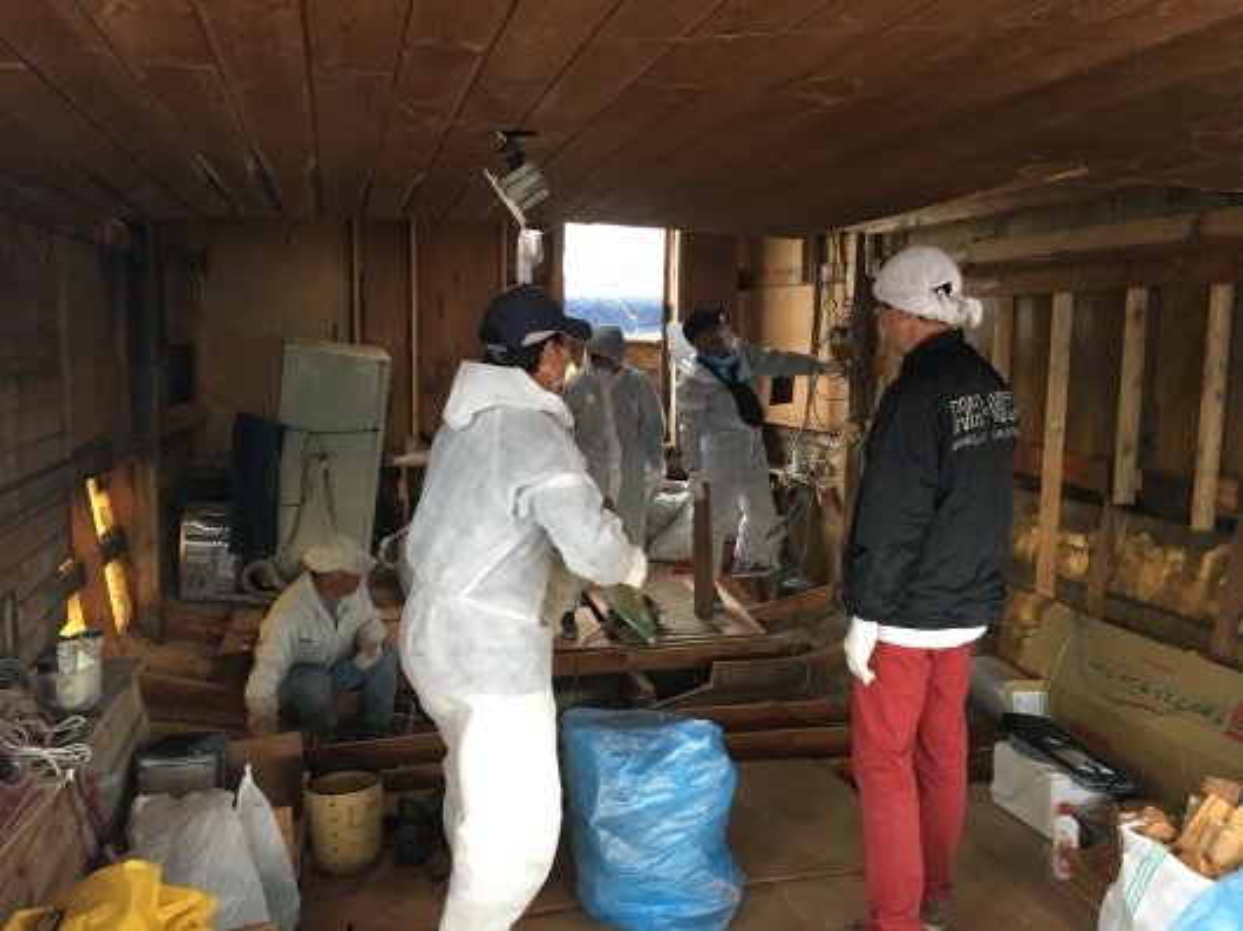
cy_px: 466
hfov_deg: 61.7
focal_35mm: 29
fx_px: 1041
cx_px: 622
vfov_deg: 48.2
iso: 125
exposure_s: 1/30
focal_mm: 4.15
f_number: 2.2
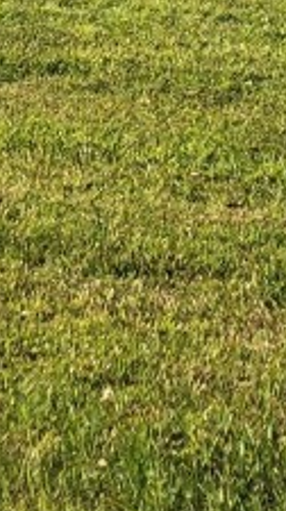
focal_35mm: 139
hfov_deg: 8.7
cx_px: 73
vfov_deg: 14.6
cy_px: -223
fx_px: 1880
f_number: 1.8
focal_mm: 3.99
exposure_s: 1/2404
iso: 20
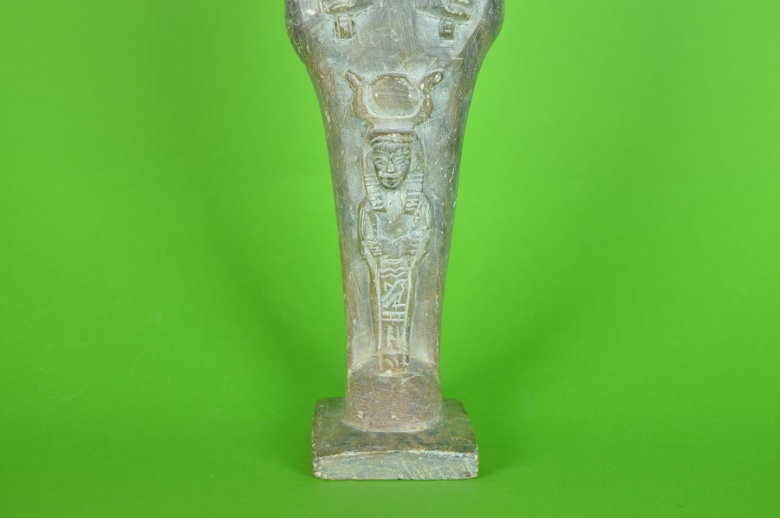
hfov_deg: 41.2
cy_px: 259
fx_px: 1039
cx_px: 390
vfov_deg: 28.0
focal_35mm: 48
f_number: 6.3
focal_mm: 32
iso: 100
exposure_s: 1/160
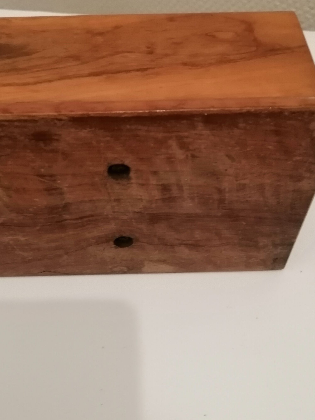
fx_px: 510
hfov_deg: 34.2
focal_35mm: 42
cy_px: 172
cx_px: 121
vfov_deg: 44.6
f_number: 1.8
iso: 320
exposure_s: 1/33.3
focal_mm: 3.96
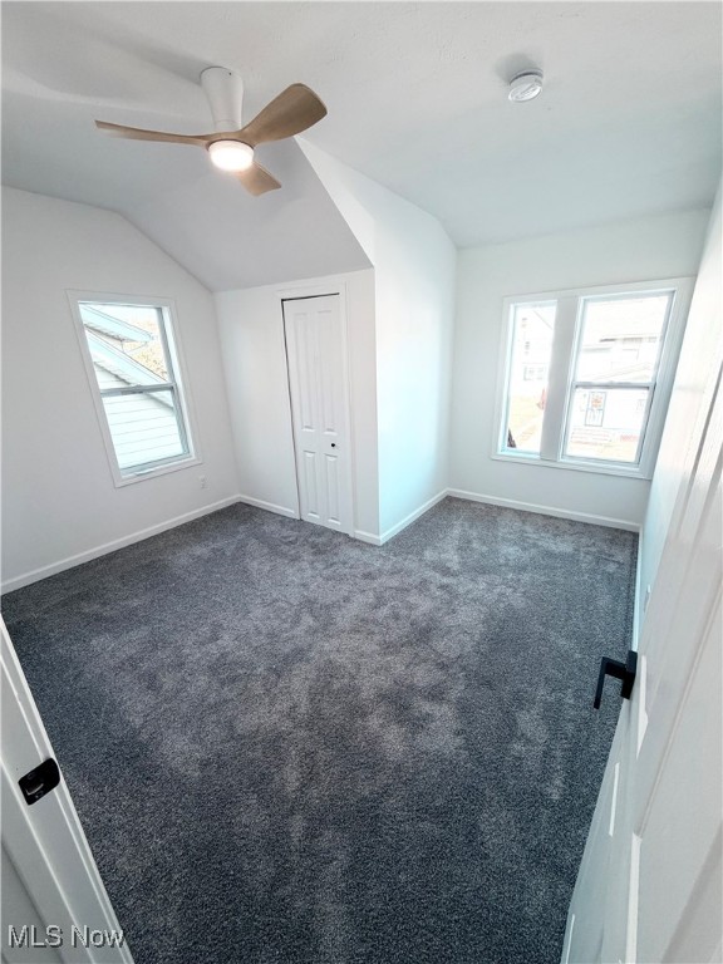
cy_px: 482
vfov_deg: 102.1
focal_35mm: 14
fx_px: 390
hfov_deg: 85.7
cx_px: 362
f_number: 2.2
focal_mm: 2.22
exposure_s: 1/117
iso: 125
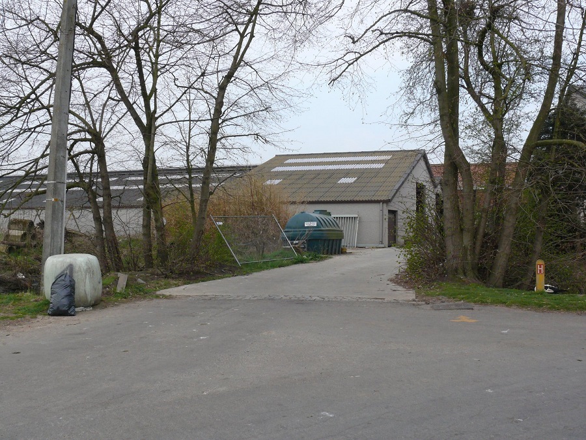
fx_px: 593
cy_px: 220
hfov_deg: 52.6
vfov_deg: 40.7
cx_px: 293
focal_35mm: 35
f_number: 5.6
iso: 200
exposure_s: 1/400
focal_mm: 7.4
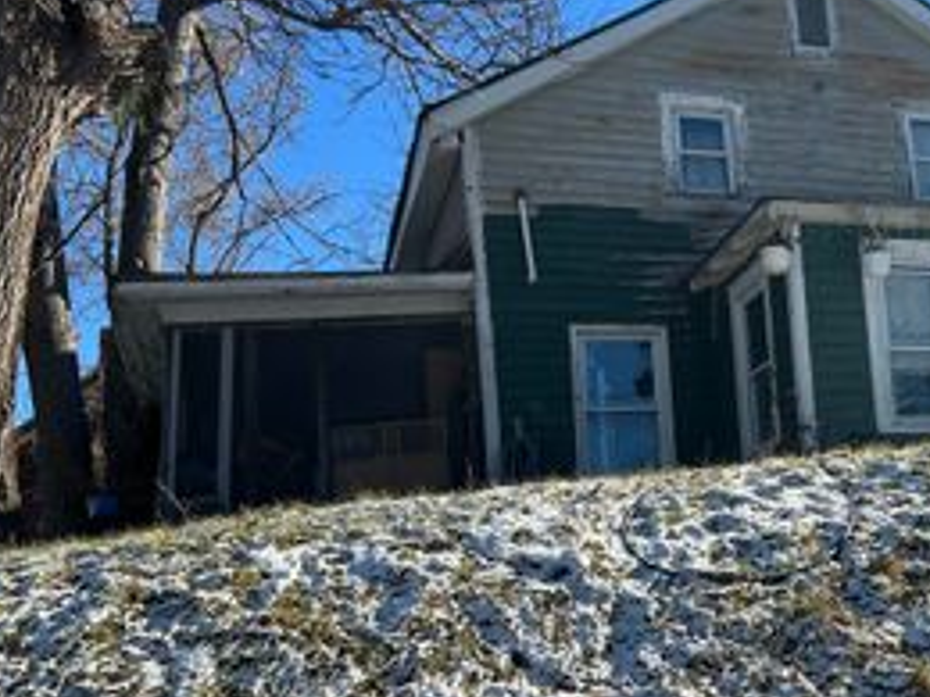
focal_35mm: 50
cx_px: 783
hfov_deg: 36.5
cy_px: 384
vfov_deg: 29.1
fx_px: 1343
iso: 50
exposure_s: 1/3257
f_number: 1.5
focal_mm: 5.7
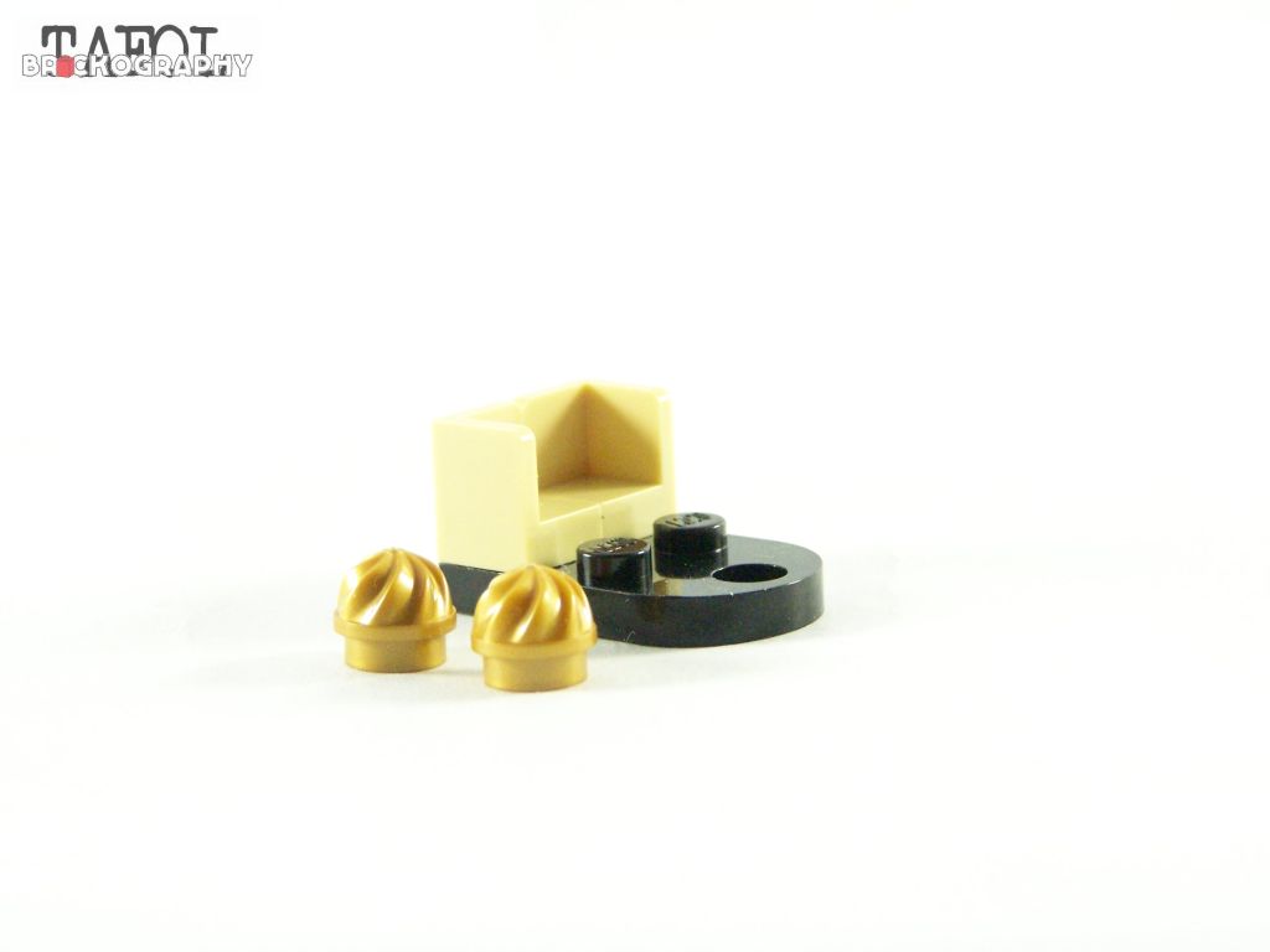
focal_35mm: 105
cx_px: 635
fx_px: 3852
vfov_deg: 14.1
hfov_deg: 18.7
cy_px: 476
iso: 400
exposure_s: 1/60
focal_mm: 17.5
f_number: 3.6
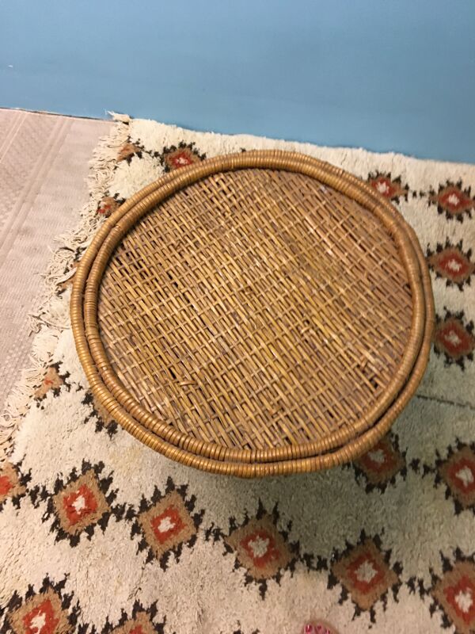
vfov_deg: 61.7
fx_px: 531
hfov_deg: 48.2
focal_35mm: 29
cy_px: 317
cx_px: 238
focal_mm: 4.15
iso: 200
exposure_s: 1/33
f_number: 2.2
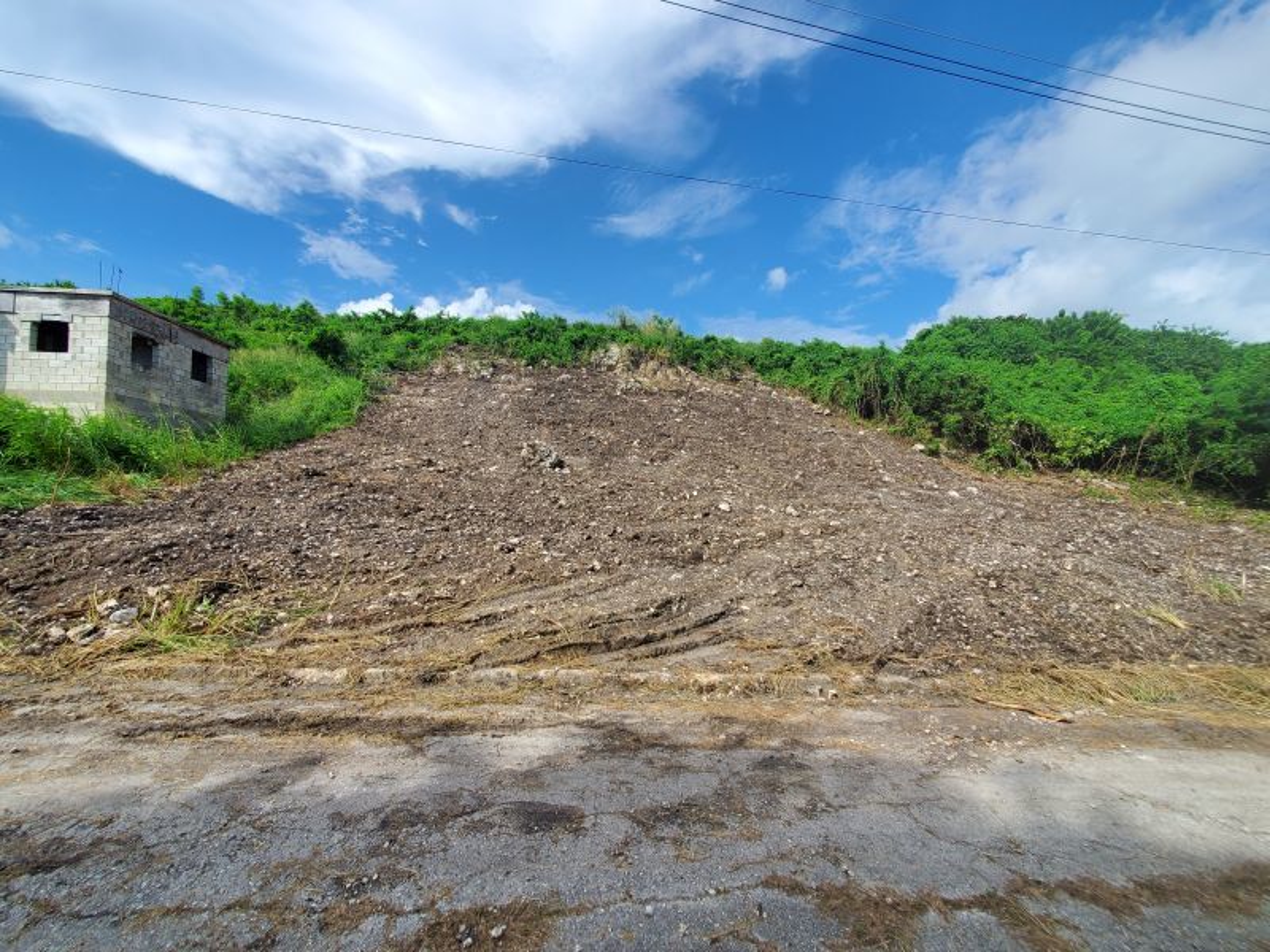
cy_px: 476
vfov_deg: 89.9
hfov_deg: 106.2
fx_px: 477
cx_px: 635
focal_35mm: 13
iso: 50
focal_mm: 1.8
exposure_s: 1/767
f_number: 2.2
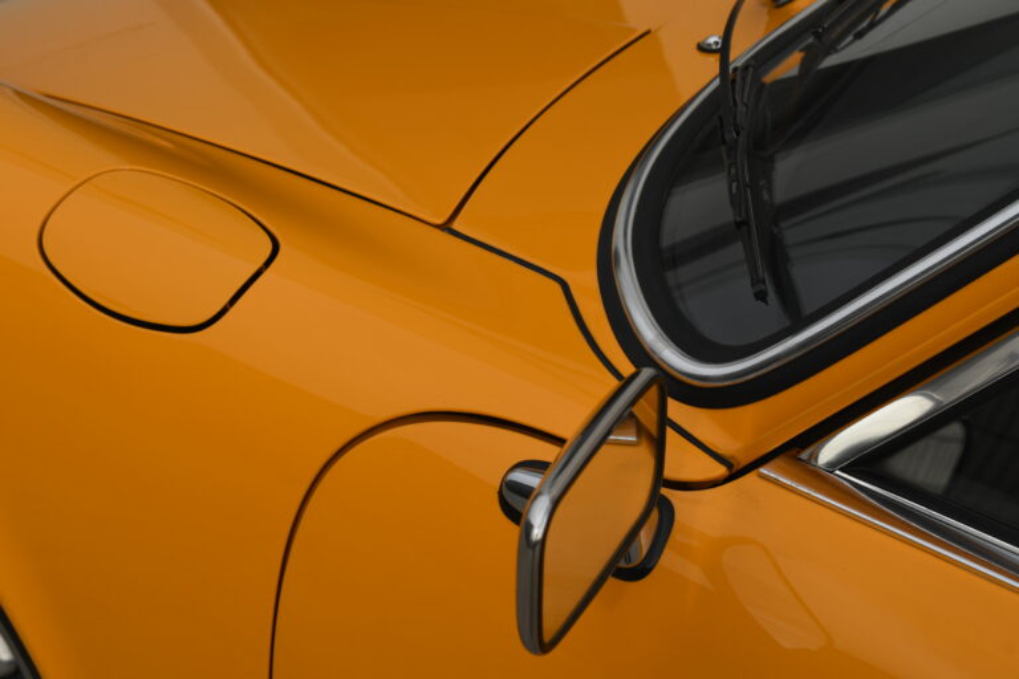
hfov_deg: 30.5
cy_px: 340
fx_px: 1868
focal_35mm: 66
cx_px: 510
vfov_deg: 20.6
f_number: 9
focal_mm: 44
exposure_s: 1/200
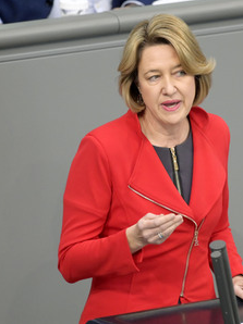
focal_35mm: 611
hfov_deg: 2.4
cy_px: 162
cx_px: 173
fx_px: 5727
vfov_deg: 3.2
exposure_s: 1/320
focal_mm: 420
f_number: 5.6
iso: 8000
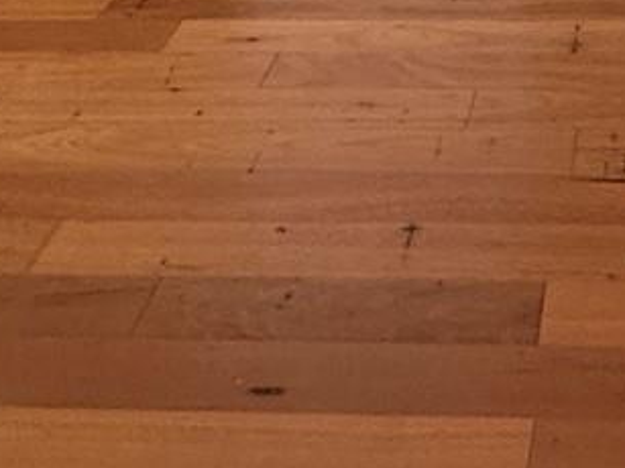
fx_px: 1318
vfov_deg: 14.7
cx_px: 621
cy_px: -584
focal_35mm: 73
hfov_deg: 25.4
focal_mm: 2.22
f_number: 2.2
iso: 320
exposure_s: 1/120
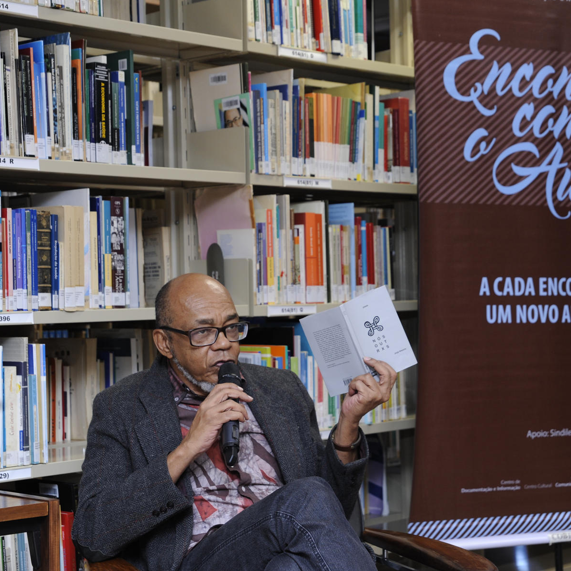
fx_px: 1437
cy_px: 285
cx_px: 292
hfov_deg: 22.5
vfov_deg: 22.5
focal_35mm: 77
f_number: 6.3
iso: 800
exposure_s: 1/80
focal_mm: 60
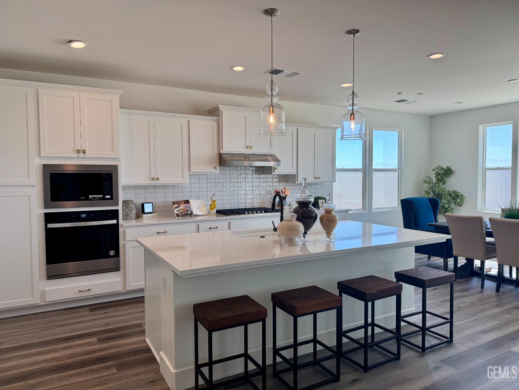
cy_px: 195
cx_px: 260
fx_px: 360
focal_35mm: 24
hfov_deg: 71.6
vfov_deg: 56.8
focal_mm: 6.76
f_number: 1.78
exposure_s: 1/385
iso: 80
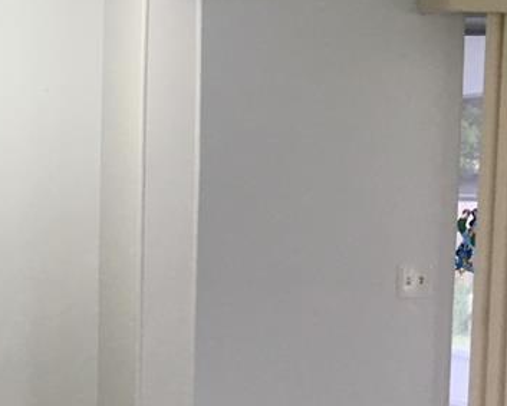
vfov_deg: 18.6
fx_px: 1231
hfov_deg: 21.7
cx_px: -89
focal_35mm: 82
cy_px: 314
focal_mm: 4.15
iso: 32
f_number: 2.2
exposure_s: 1/30
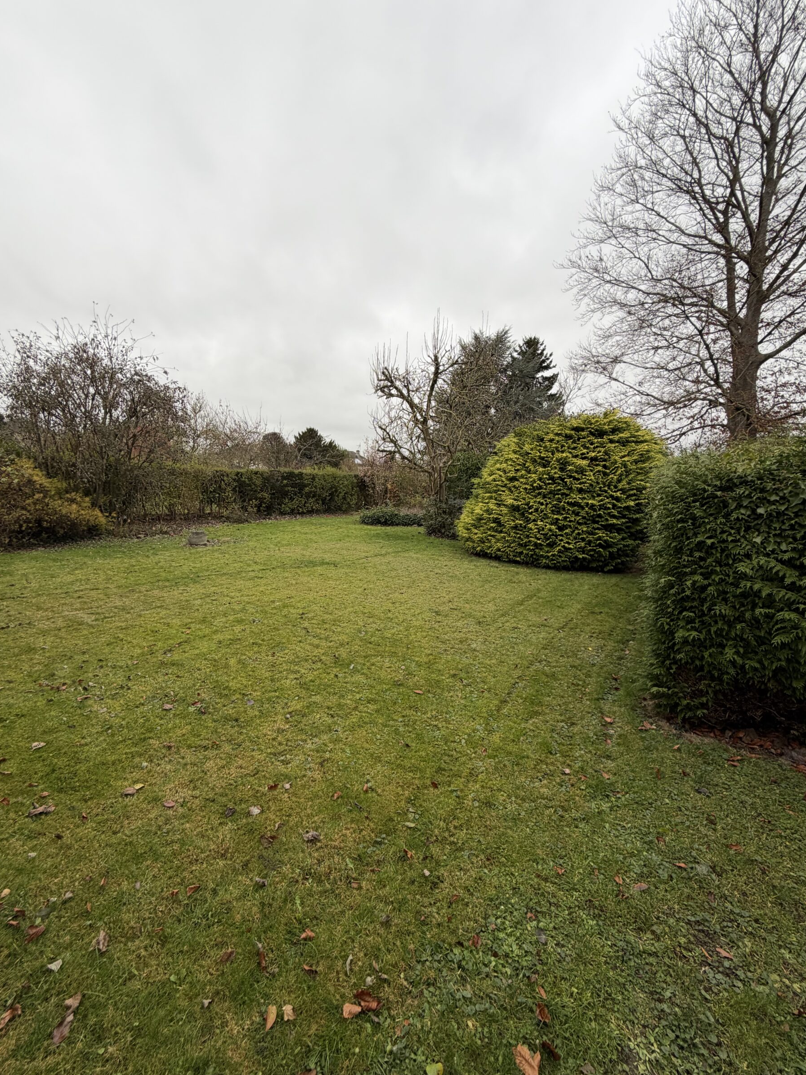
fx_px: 466
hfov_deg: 81.7
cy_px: 551
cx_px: 392
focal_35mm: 15
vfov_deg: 98.1
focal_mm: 2.22
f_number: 2.2
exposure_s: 1/121
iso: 50
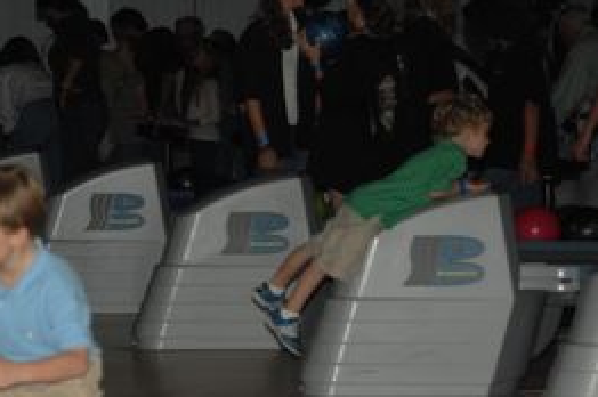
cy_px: 337
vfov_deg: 4.2
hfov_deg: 6.2
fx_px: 5475
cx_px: 50
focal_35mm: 330
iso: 200
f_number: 5.3
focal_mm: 90
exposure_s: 1/125
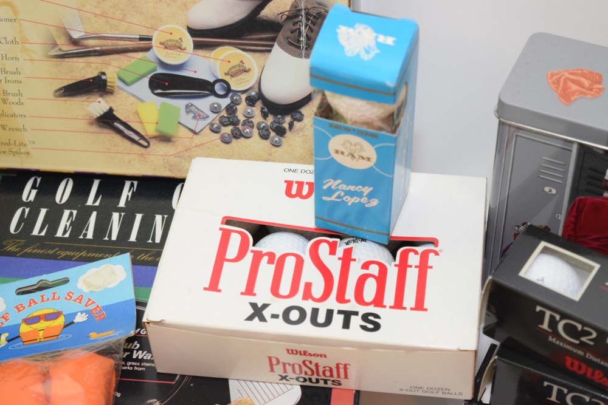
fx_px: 1216
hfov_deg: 28.1
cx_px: 304
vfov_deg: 18.9
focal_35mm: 72
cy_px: 202
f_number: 5.3
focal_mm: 48
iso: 2800
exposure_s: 1/60
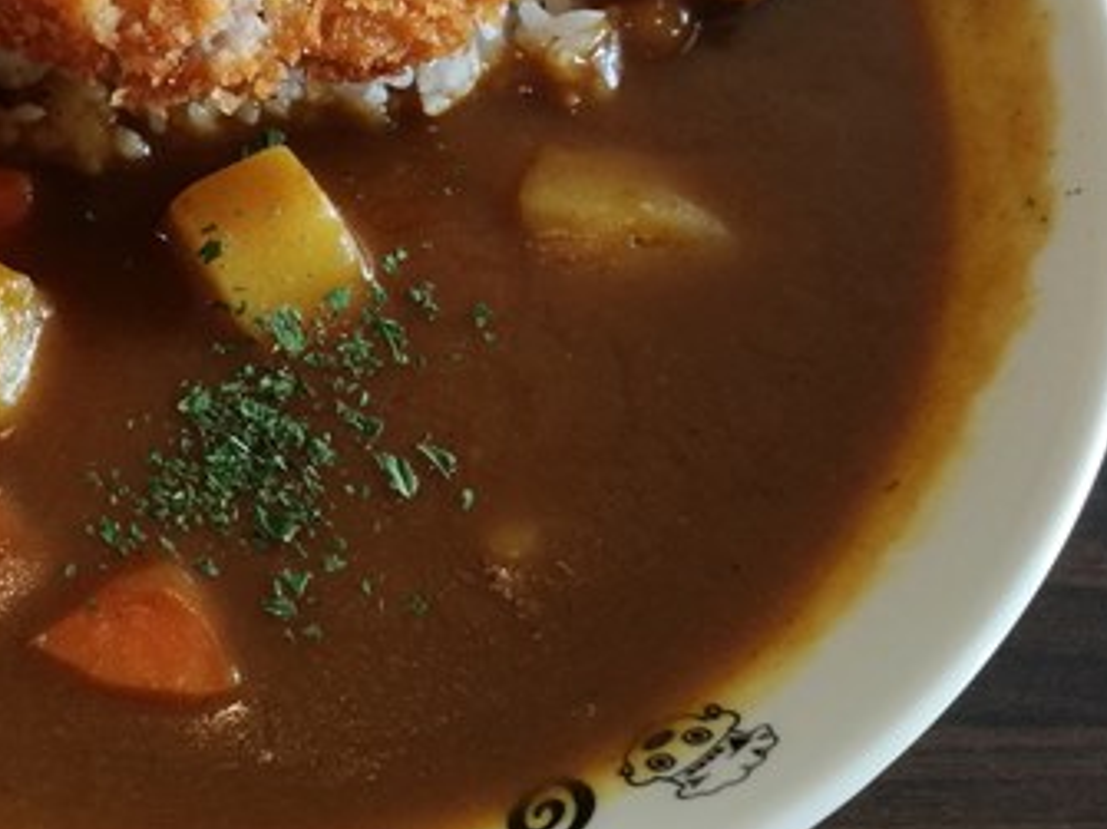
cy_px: 188
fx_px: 1854
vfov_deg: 24.9
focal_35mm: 58
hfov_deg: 31.4
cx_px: 69
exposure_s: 1/40
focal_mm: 4.5
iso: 125
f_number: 4
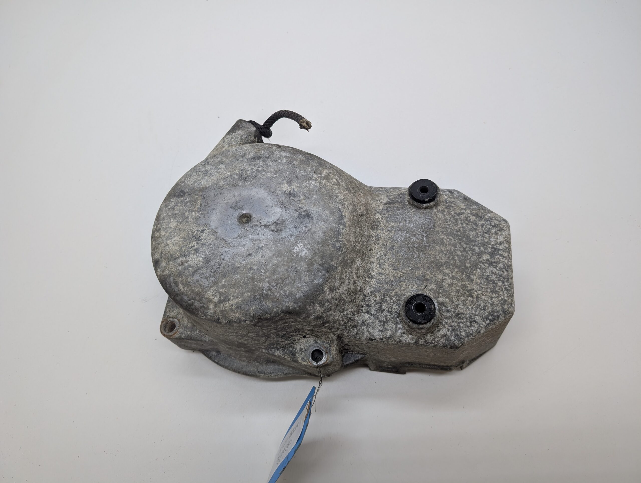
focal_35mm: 24
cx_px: 320
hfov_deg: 71.5
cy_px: 242
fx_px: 445
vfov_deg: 56.9
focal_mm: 6.9
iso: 63
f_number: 1.68
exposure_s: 1/86.8
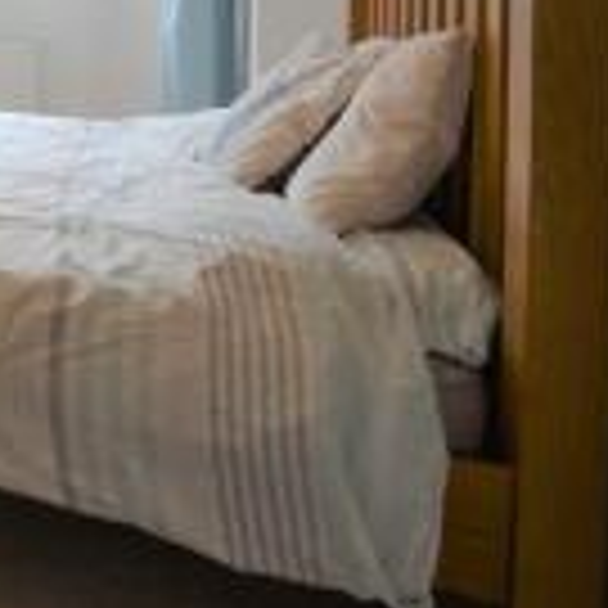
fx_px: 894
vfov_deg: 33.7
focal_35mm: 45
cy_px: -25
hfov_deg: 24.5
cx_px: -392
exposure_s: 1/125
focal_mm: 10
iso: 400
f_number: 5.6
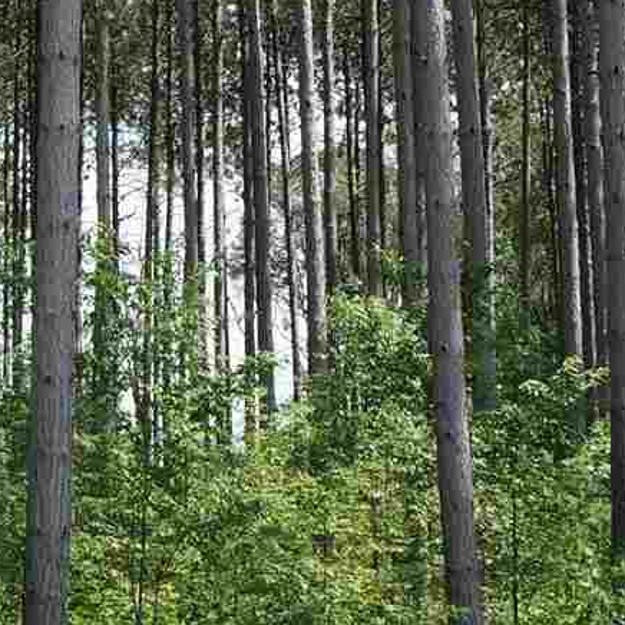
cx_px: -11
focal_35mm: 137
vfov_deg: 12.6
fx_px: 2799
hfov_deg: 12.6
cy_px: 54
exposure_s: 1/200
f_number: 5
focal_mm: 11
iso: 100
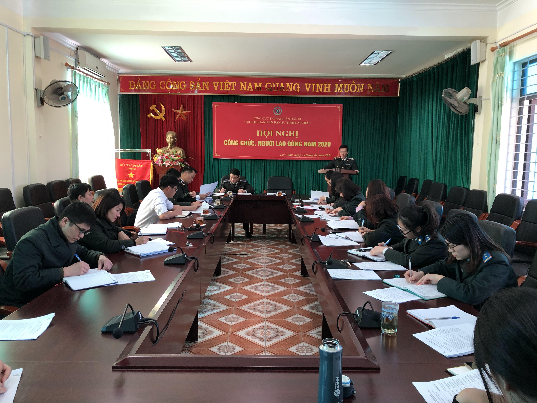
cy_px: 202
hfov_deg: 63.4
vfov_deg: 49.7
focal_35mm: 28
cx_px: 268
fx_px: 434
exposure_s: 1/24
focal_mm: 4
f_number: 1.8
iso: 40
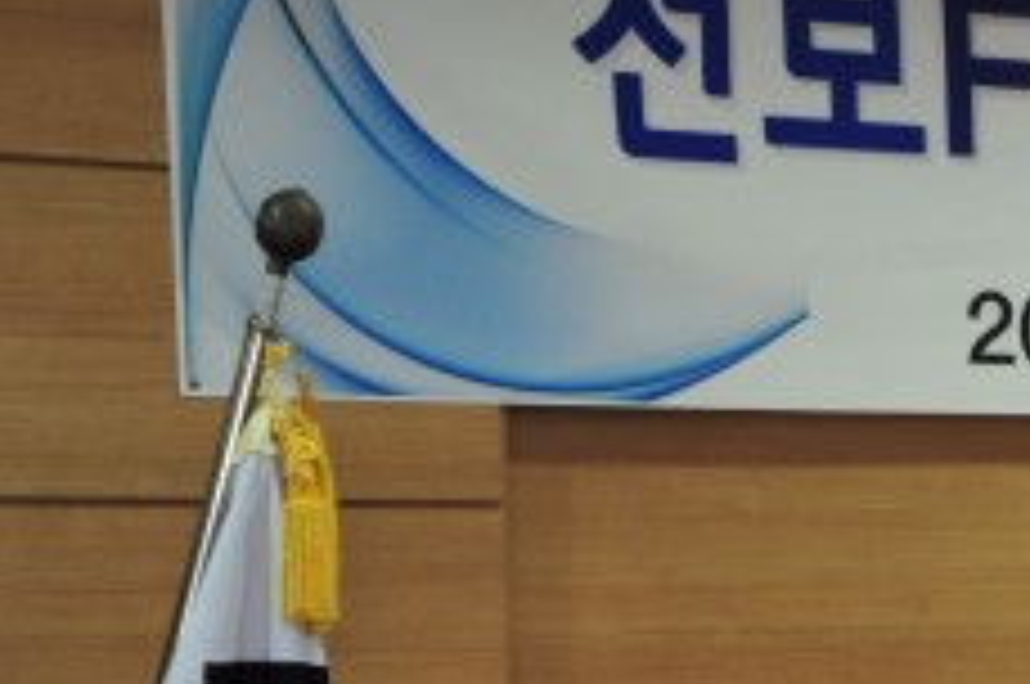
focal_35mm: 145
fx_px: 4143
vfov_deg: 9.3
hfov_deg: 13.3
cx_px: 1617
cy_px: 778
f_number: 3.5
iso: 1000
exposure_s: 1/125
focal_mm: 46
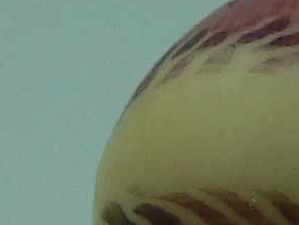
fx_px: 2090
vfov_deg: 6.1
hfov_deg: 8.1
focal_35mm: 242
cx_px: 325
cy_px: 180
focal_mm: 4.6
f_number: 2.8
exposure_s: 1/80
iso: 80
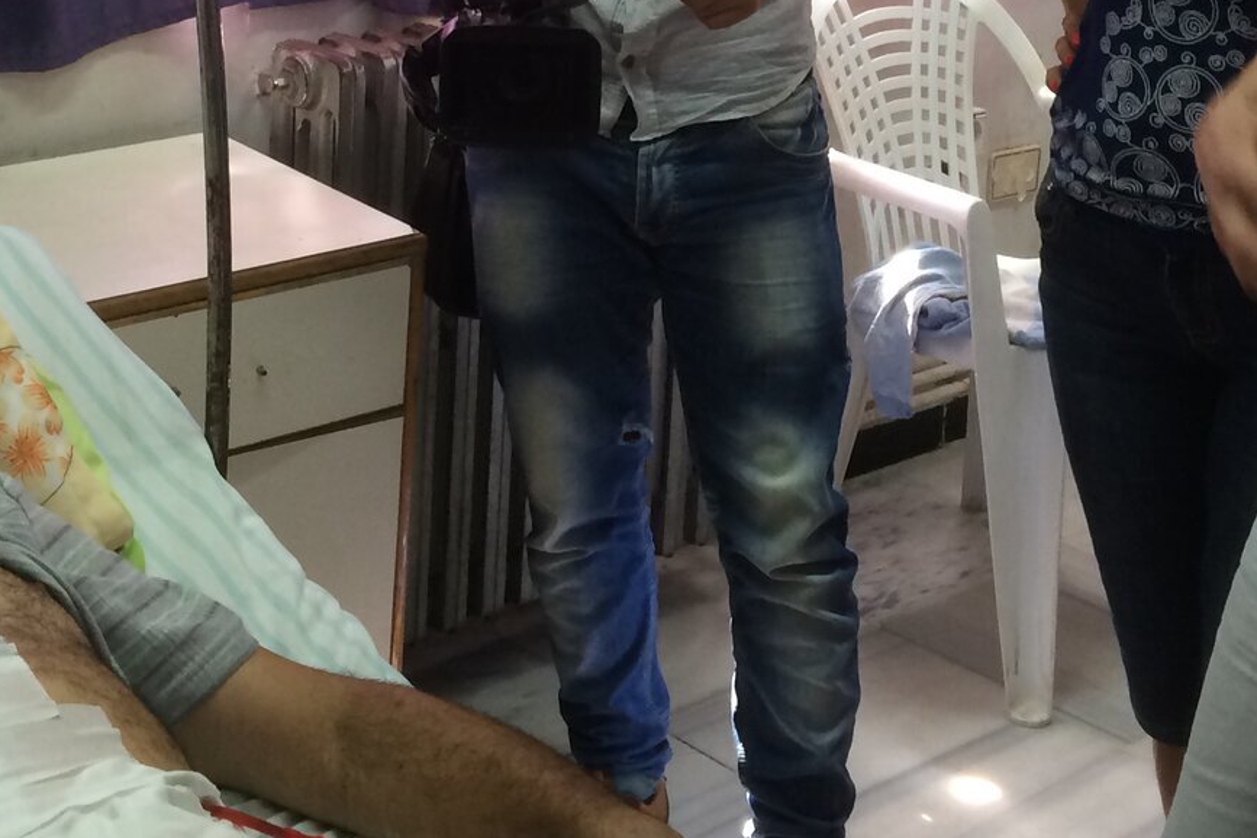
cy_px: -91
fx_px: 2514
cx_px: 655
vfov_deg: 18.2
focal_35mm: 72
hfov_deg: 28.1
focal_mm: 4.12
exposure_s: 1/33
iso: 100
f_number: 2.2
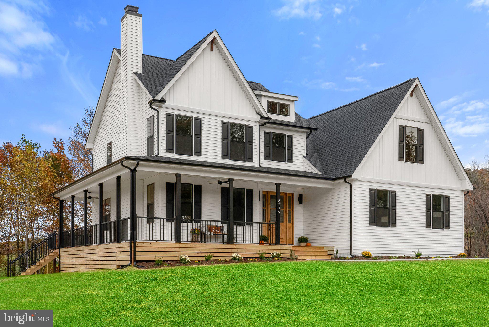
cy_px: 164
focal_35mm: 37
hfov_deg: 51.9
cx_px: 244
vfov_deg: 36.0
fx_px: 503
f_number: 10
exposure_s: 1/80
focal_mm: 37
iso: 640
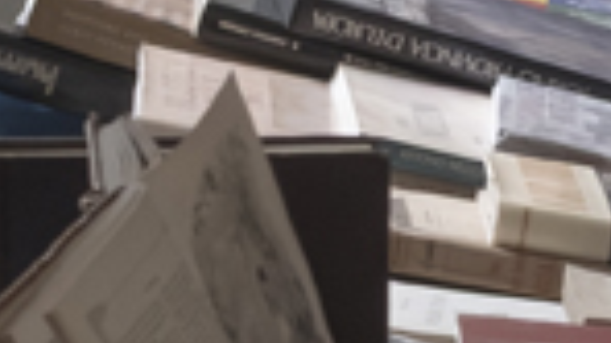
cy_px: -211
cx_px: 1020
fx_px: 5650
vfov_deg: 3.5
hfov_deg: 6.1
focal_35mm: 349
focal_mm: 27.5
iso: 640
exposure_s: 1/125
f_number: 5.6
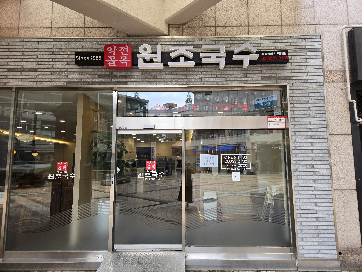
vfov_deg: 58.9
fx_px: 241
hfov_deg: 73.9
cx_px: 181
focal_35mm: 23
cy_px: 136
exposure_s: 1/562
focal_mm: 5.4
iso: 80
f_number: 1.8
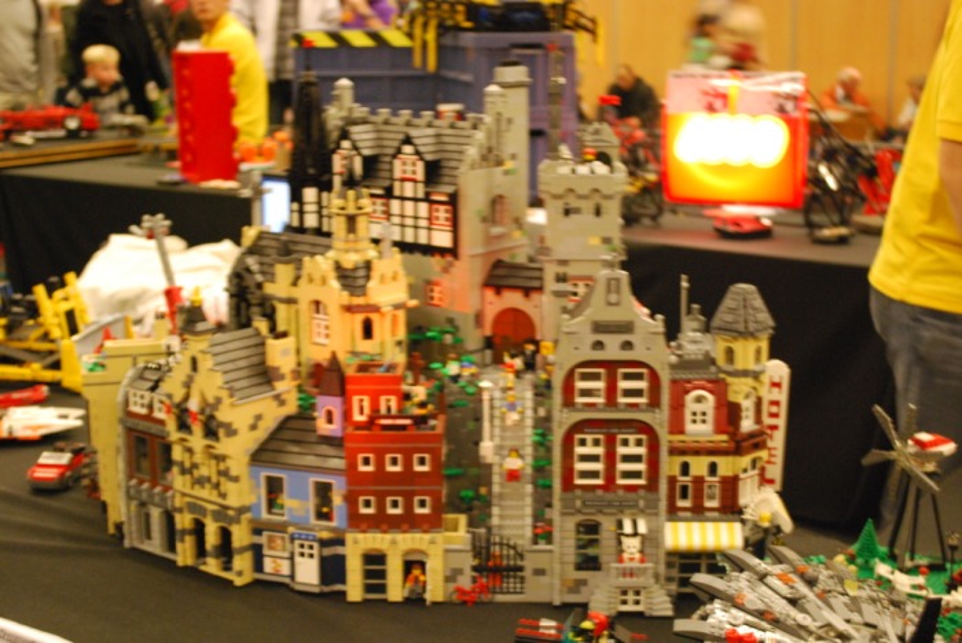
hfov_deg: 36.8
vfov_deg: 25.1
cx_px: 481
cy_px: 322
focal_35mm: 54
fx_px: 1444
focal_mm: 36
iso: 1600
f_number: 5.3
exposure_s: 1/8
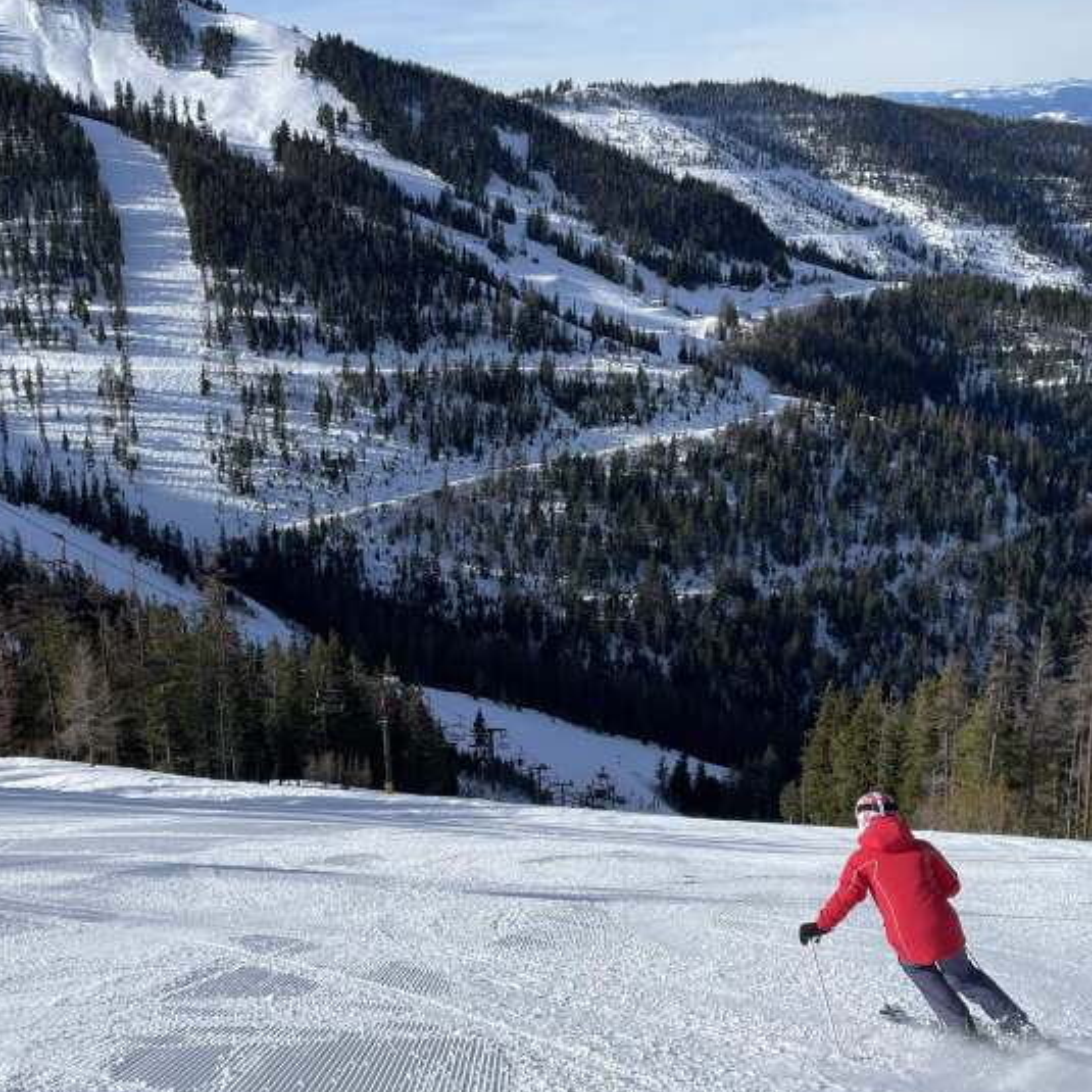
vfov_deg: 38.3
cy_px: 600
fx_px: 1570
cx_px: 343
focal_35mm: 44
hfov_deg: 37.8
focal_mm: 4.2
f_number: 1.6
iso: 32
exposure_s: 1/5051
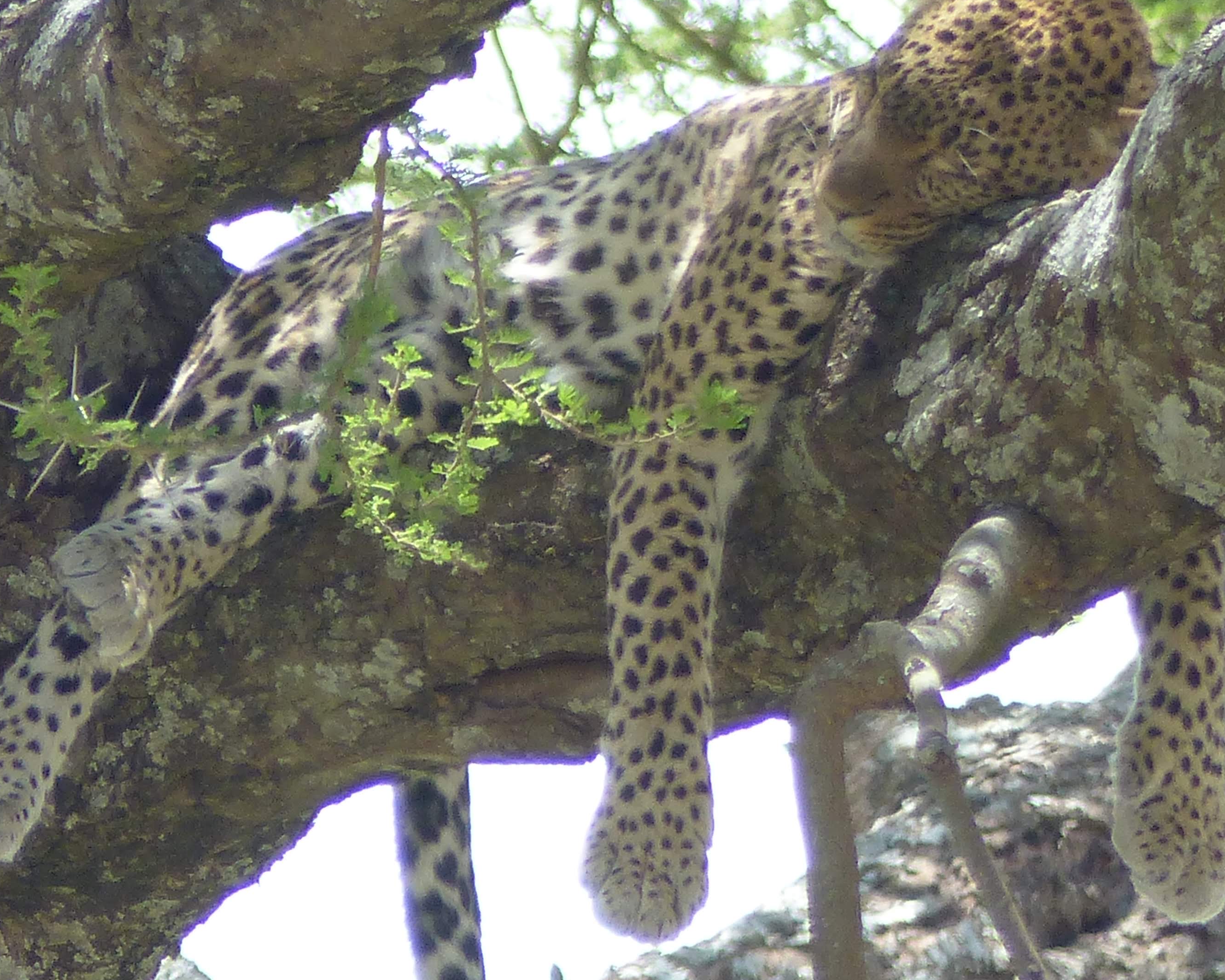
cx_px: 482
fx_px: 63879
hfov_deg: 1.1
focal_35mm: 1762
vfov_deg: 0.9
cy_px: 369
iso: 100
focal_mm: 108
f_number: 2.8
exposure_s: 1/500
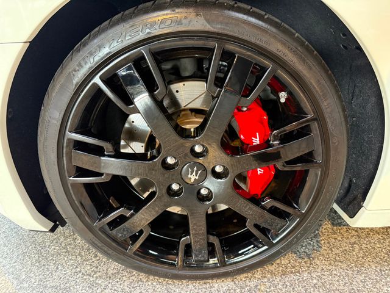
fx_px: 270
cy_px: 146
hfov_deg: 71.6
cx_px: 195
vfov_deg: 56.8
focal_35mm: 24
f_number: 1.78
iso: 500
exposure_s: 1/60
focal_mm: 6.76
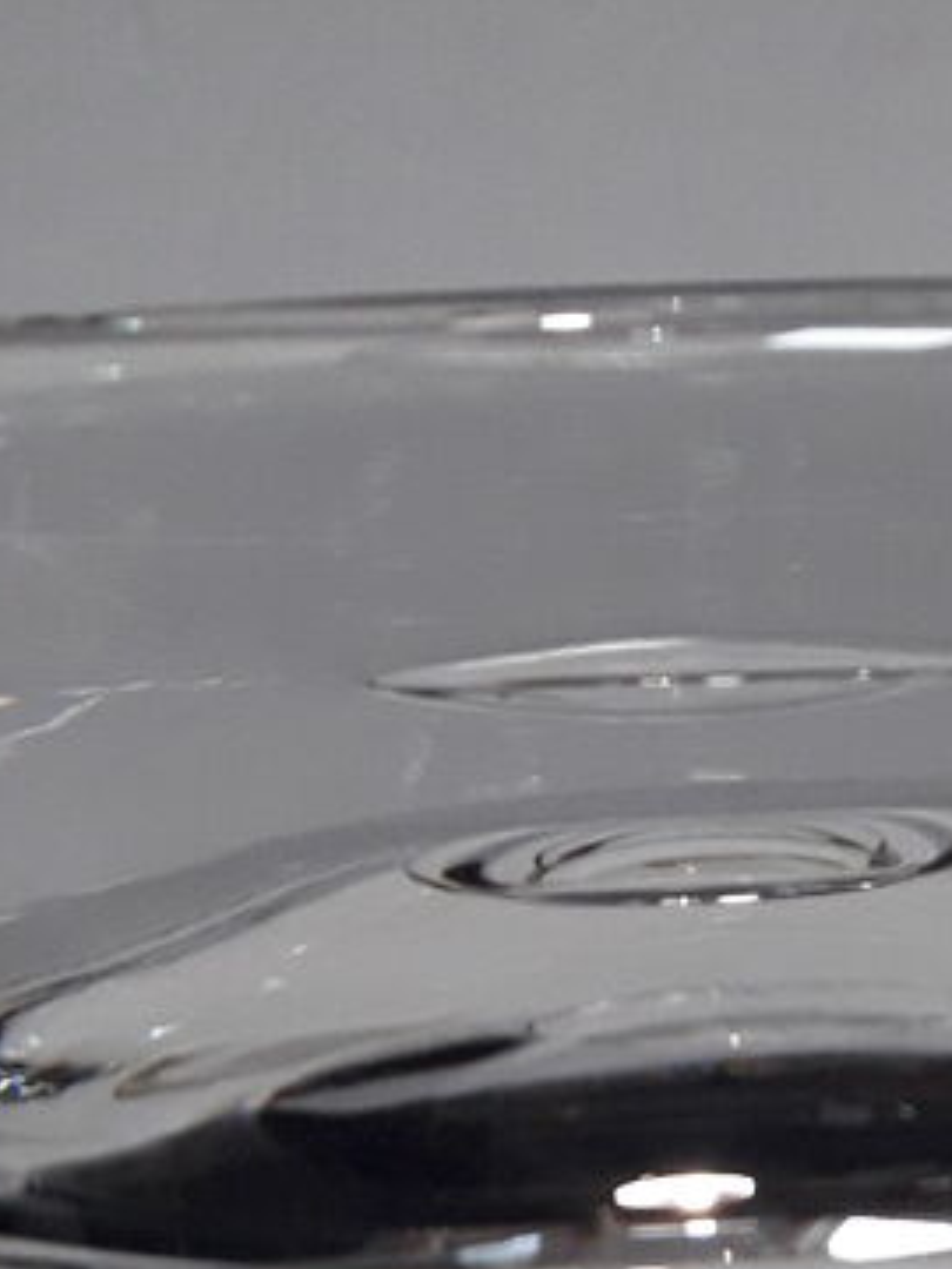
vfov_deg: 20.8
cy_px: 1782
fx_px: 3044
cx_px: 758
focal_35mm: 83
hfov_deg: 17.6
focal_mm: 3.7
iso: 160
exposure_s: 1/33
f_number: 1.9
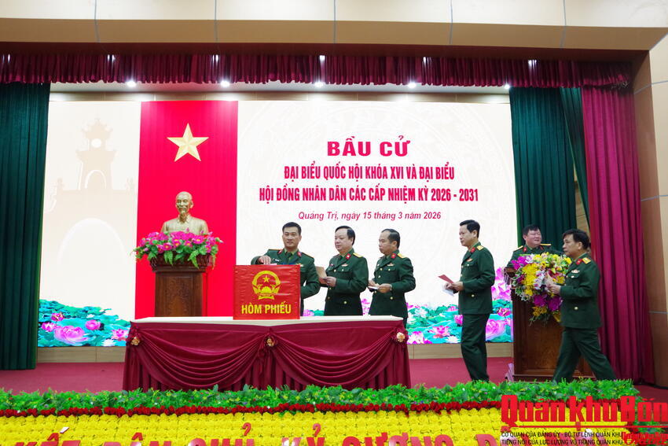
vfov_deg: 42.3
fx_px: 575
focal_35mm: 31
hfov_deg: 60.3
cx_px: 334
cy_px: 223
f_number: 5.6
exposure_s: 1/80
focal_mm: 21
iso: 3200
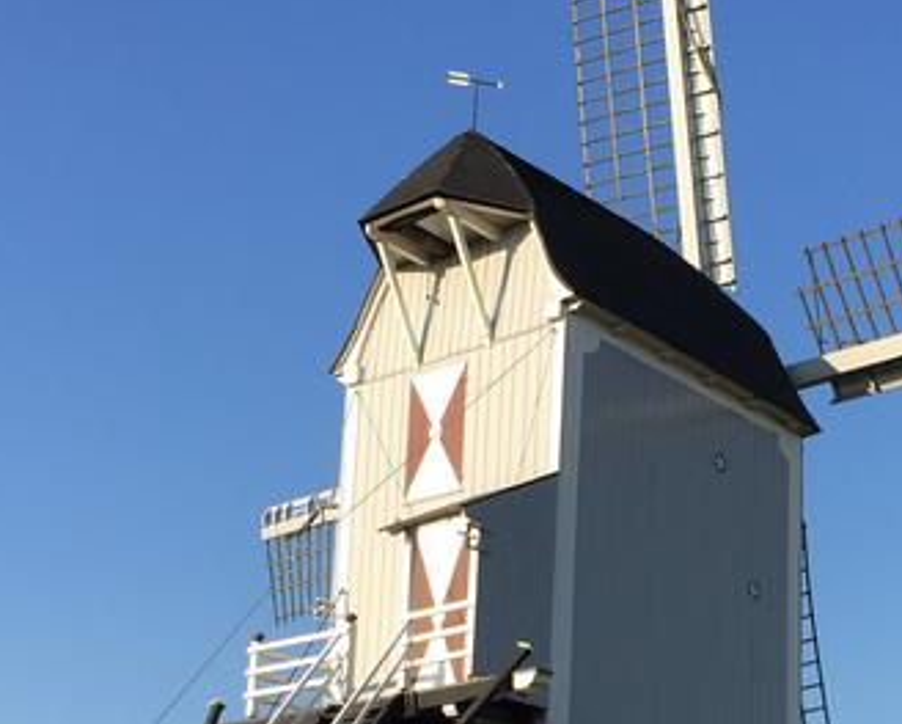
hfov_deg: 27.0
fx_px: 1844
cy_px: 683
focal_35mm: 69
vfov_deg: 21.6
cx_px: 720
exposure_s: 1/1199
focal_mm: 4.15
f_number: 2.2
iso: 32
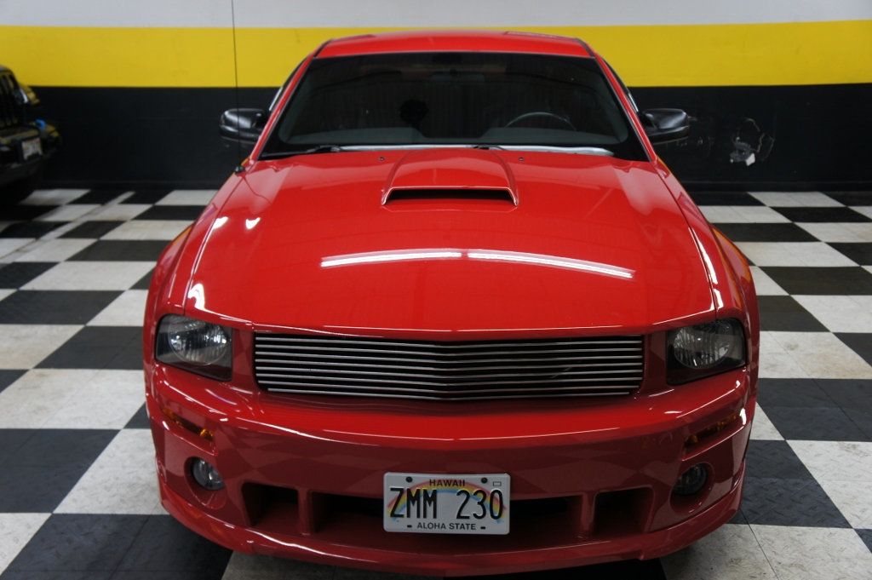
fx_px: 908
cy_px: 290
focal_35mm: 38
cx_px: 436
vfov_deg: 35.4
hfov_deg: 51.3
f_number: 4
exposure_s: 1/40
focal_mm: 25
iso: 320
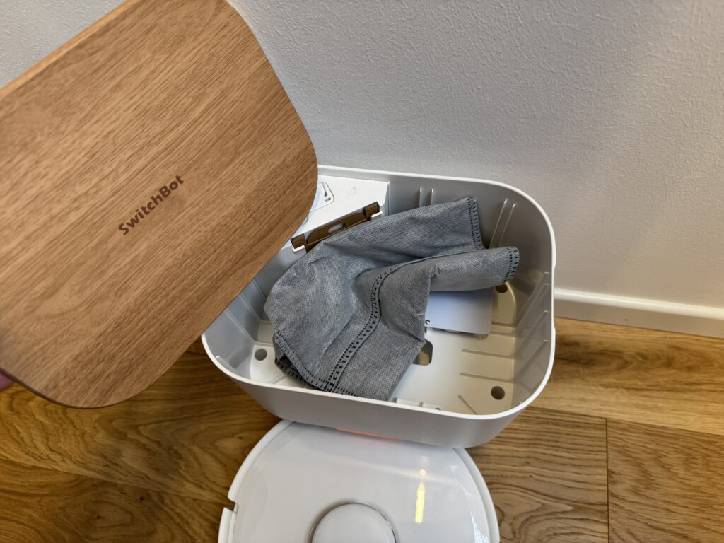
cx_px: 362
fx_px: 502
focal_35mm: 24
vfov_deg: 56.8
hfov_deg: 71.6
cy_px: 272
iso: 125
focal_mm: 6.76
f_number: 1.78
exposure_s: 1/50
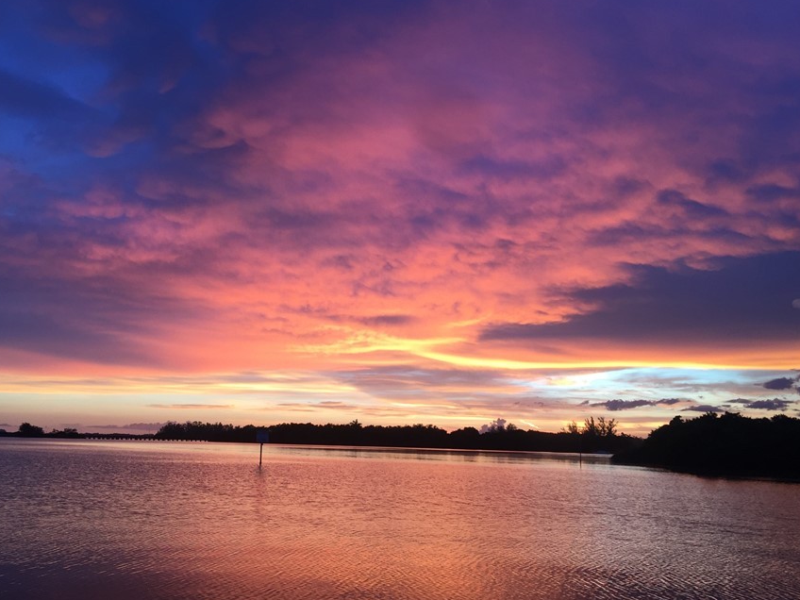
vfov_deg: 40.7
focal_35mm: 35
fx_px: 809
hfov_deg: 52.3
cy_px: 319
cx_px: 325
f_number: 2.2
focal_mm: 4.15
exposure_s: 1/60
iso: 40
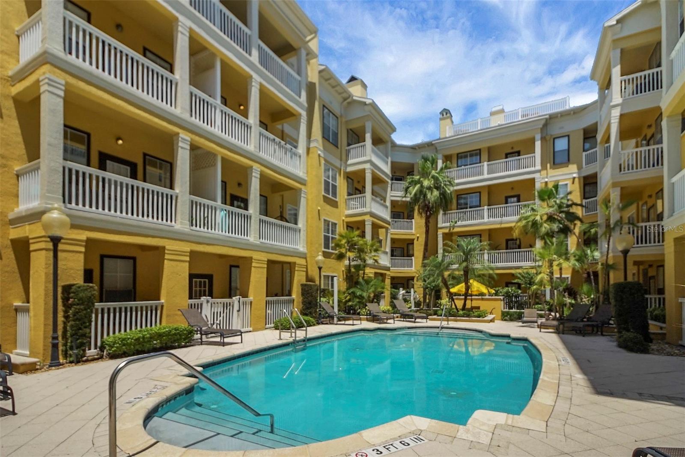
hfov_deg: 100.4
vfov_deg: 77.4
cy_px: 228
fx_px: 286
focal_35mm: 15
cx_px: 342
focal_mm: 10
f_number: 4.5
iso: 500
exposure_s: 1/2000
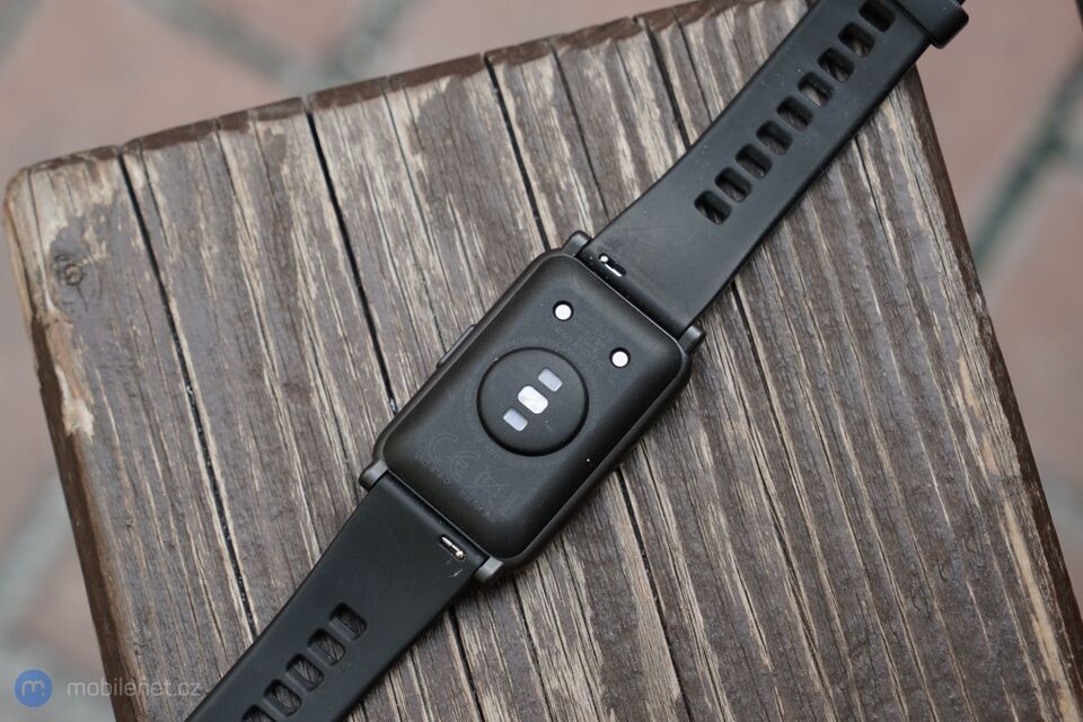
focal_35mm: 70
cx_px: 542
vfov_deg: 19.5
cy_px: 361
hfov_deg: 28.8
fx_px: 2106
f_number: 5.6
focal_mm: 70
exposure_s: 1/200
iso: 500
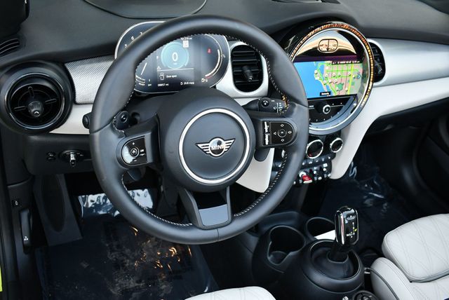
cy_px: 150
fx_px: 449
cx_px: 224
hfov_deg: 53.1
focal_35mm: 36
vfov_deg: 36.9
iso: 560
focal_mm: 18
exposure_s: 1/250
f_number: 3.5
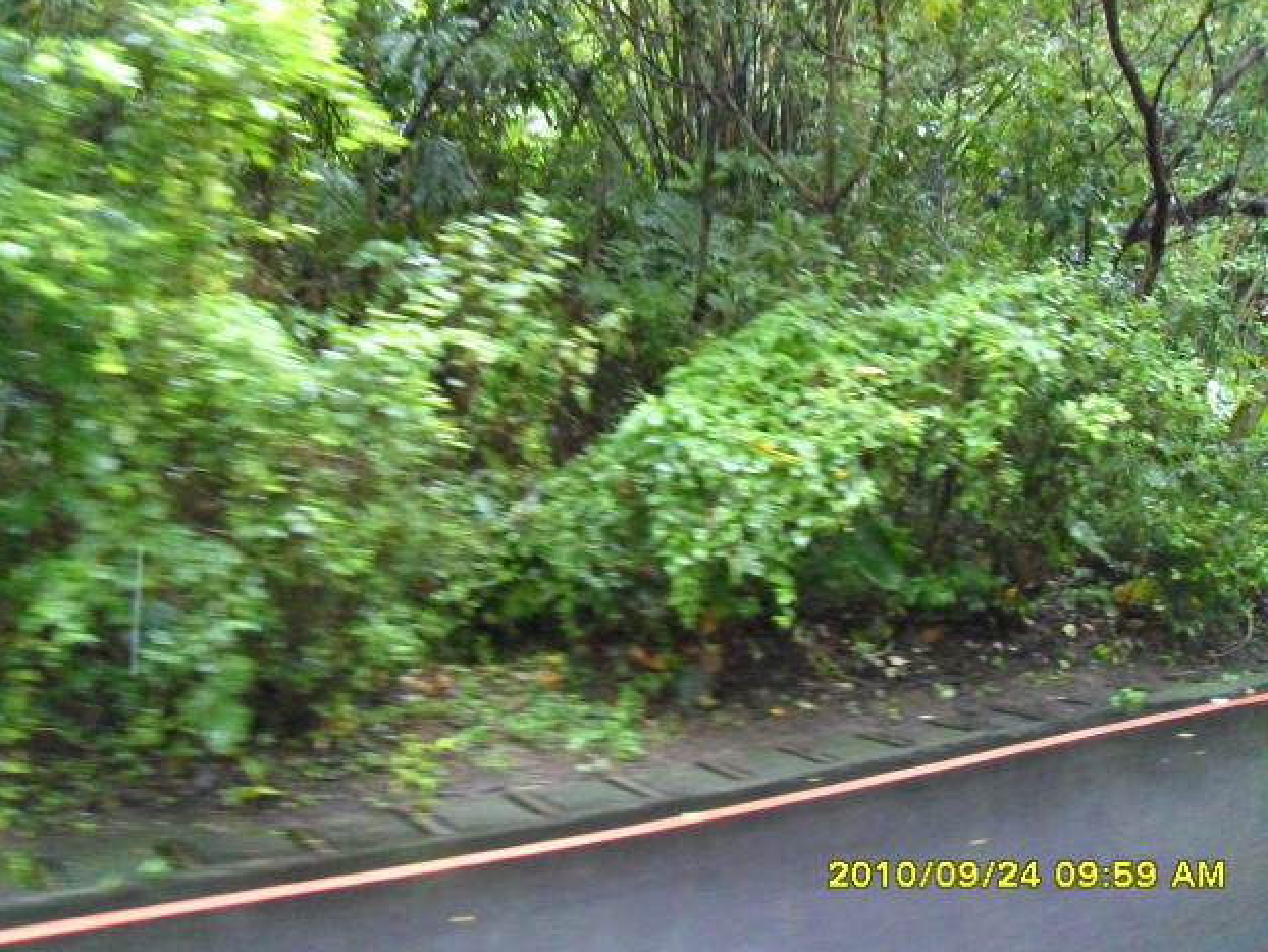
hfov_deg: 51.3
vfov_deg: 39.7
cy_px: 479
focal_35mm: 36
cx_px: 618
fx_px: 1319
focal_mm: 6.2
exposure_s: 1/60
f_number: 2.8
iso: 800
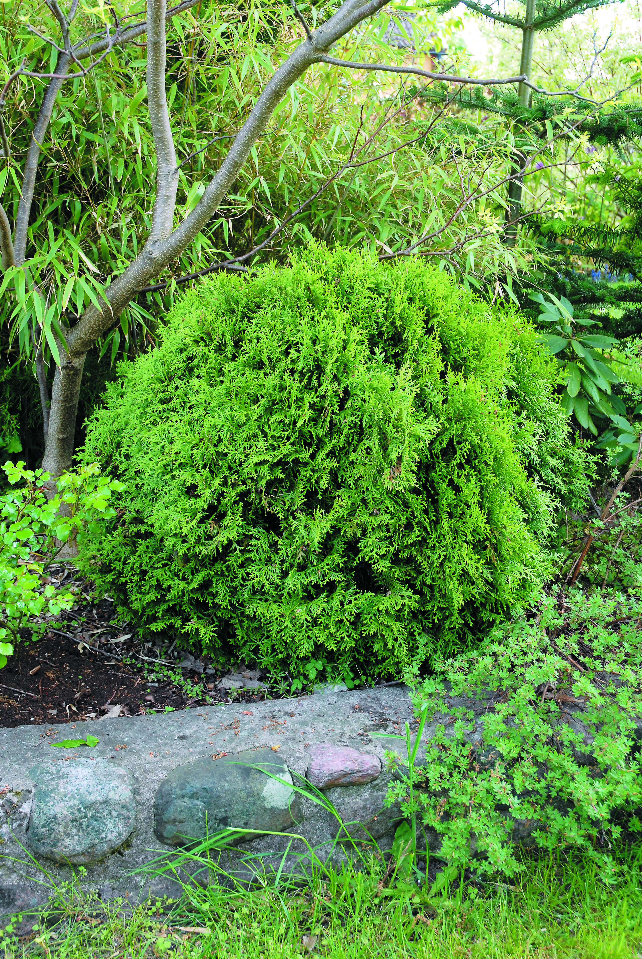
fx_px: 1160
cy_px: 480
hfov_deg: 30.9
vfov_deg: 44.9
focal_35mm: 44
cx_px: 321
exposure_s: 1/25
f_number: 5.6
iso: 100
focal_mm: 29
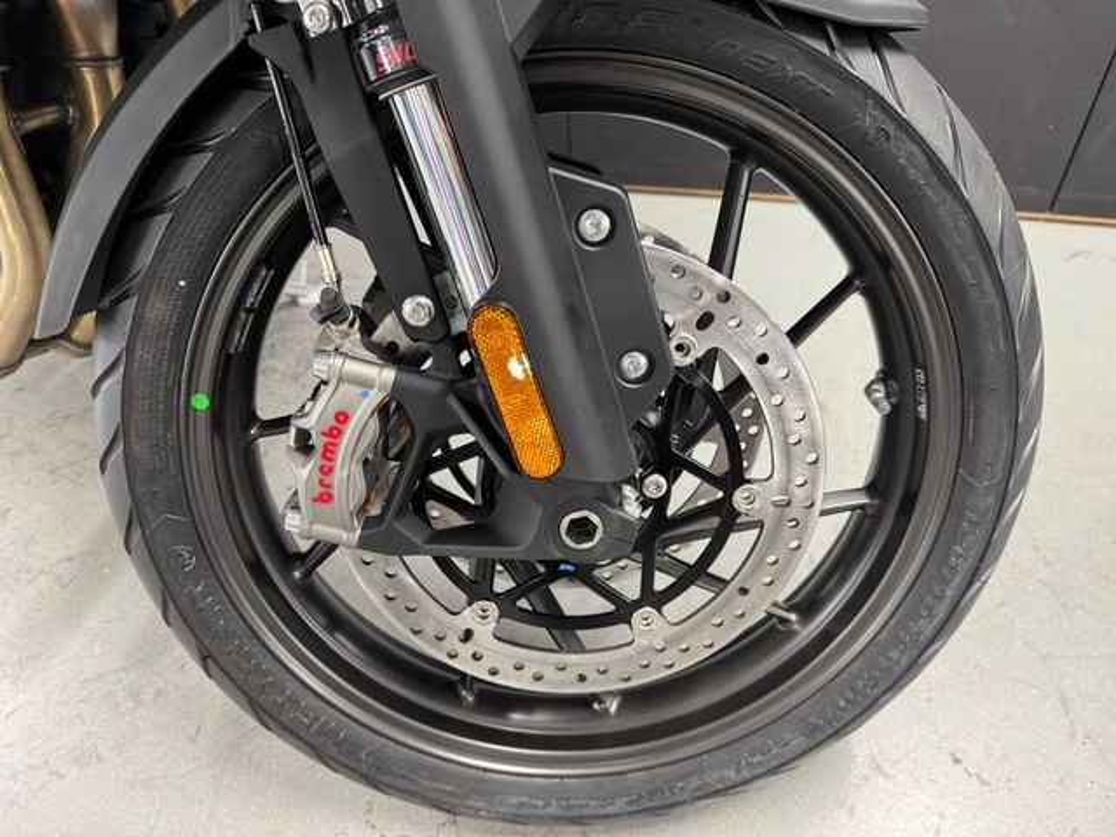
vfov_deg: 56.8
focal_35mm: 24
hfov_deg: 71.6
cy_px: 418
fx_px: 774
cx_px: 558
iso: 320
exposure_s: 1/50
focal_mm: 6.76
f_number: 1.78
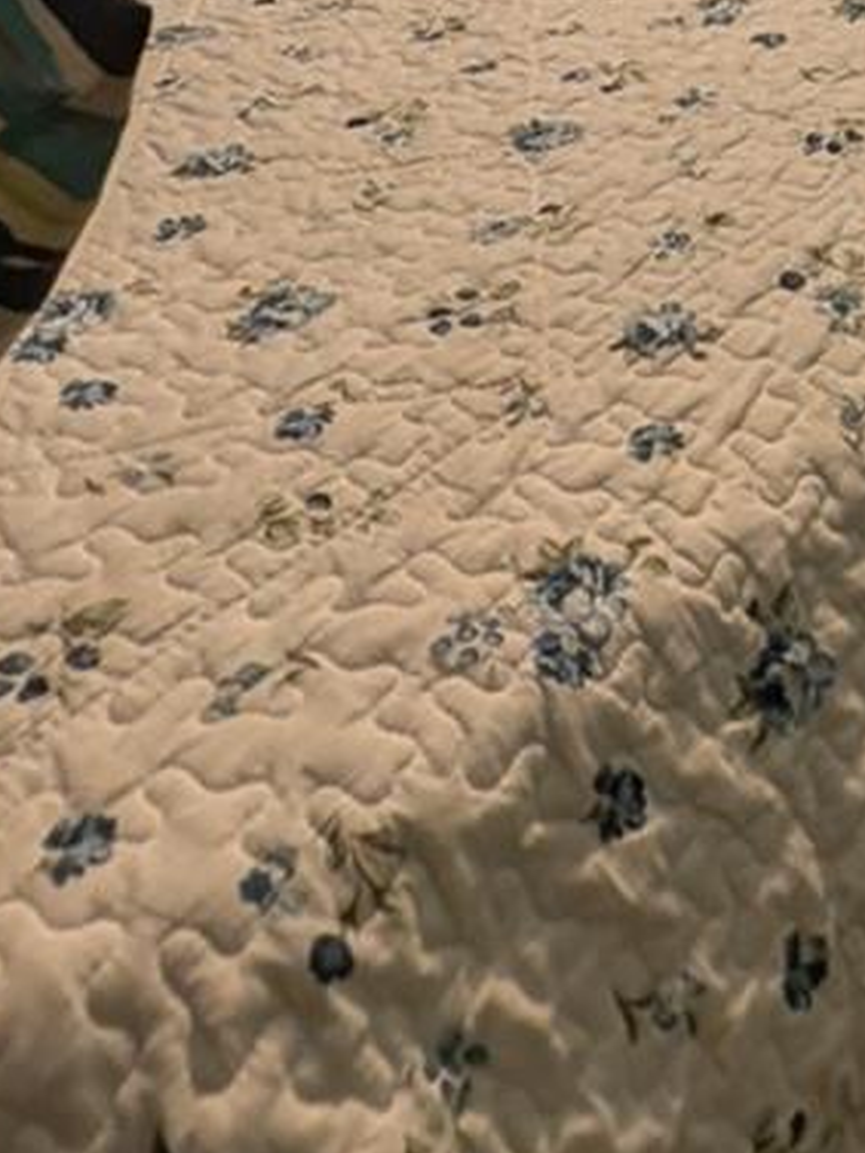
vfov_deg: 30.7
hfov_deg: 24.8
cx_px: 1129
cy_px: -285
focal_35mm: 51
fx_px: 1699
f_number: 1.95
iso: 70
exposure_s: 1/30.3
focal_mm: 2.23
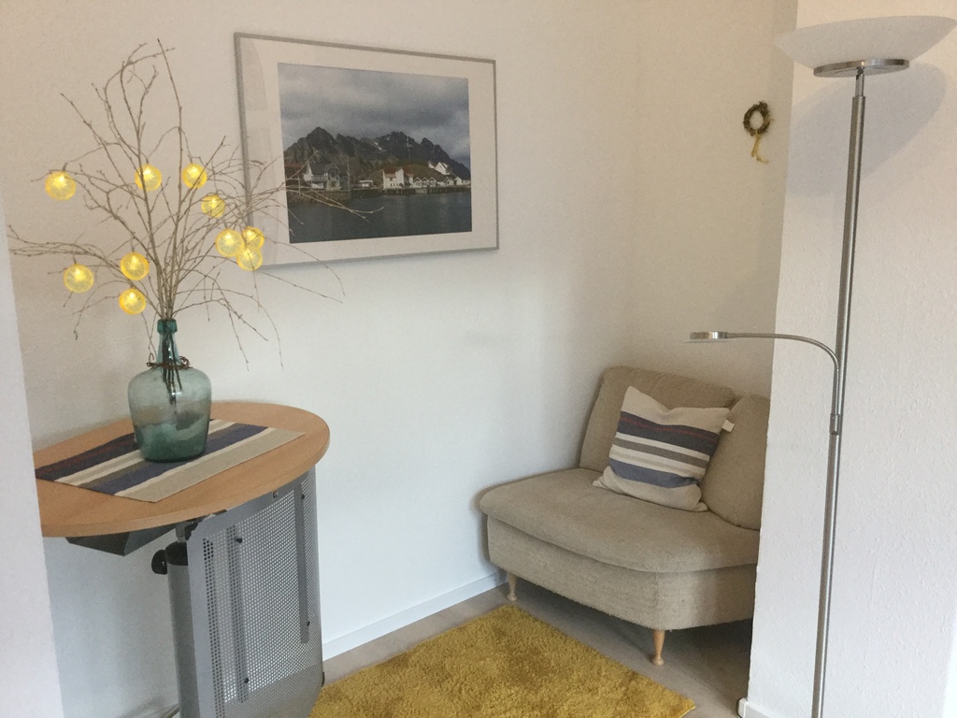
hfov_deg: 58.4
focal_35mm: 31
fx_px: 857
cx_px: 478
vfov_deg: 45.4
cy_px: 359
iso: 125
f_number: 2.4
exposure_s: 1/33
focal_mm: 3.3
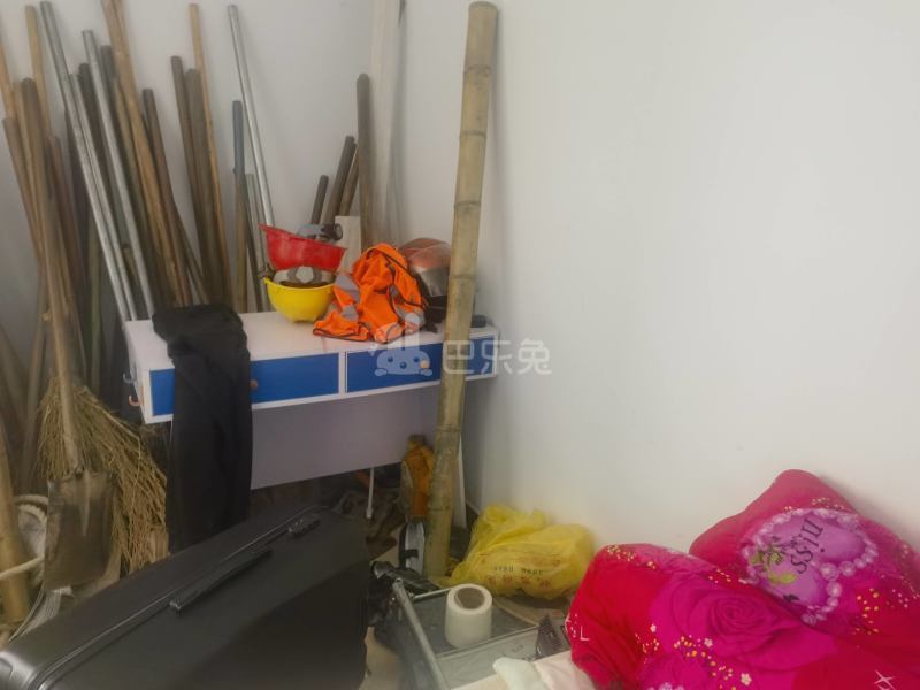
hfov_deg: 65.3
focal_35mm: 27
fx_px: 718
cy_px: 345
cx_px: 460
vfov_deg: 51.4
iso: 400
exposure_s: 1/33.3
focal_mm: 6.67
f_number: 1.9
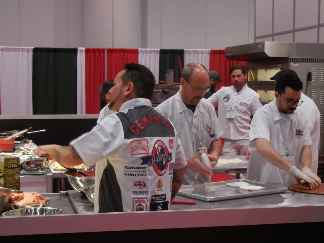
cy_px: 122
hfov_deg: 27.8
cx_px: 162
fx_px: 655
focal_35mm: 70
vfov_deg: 21.0
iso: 220
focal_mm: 12.6
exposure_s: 1/30
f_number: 4.7
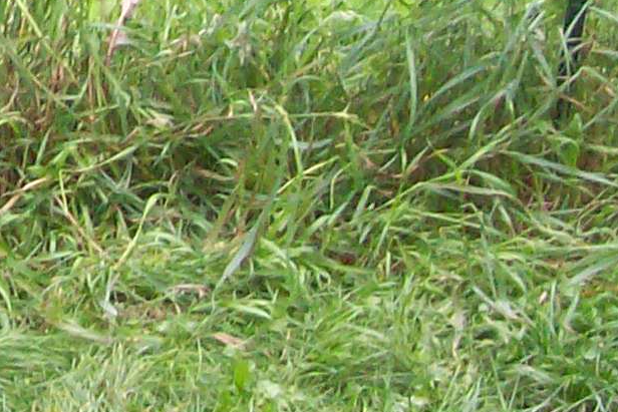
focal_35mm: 173
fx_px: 2970
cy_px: -212
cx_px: -403
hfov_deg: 11.2
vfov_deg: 7.8
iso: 140
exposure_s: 1/74.4
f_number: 2.7
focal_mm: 6
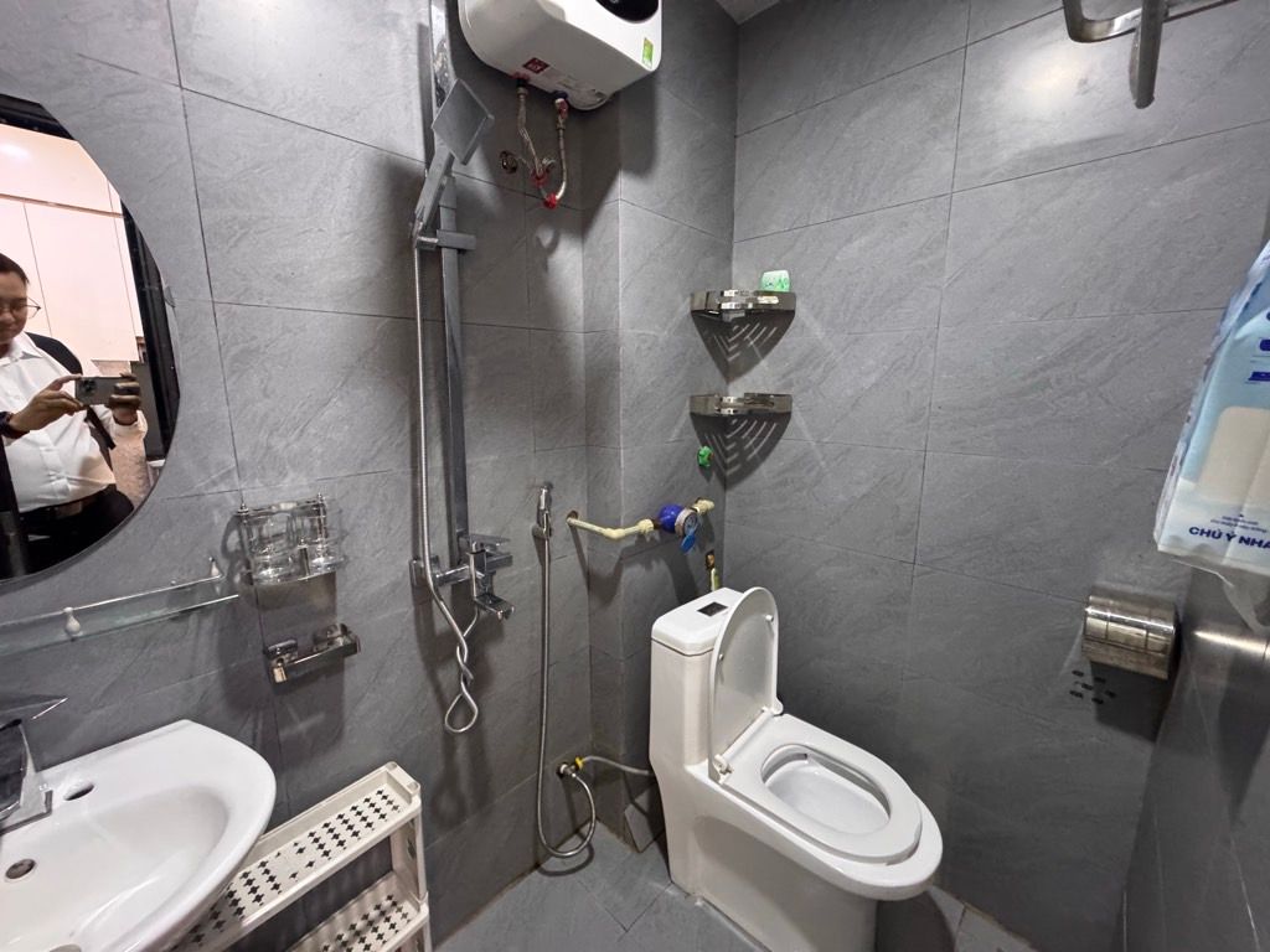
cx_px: 635
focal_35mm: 14
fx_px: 514
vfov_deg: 85.7
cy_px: 476
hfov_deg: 102.1
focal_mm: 2.22
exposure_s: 1/60
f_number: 2.2
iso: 1000
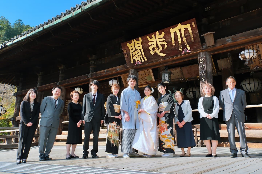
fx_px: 218
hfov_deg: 61.9
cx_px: 131
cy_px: 87
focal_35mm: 30
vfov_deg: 43.6
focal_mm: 20
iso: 800
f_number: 10
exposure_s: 1/250
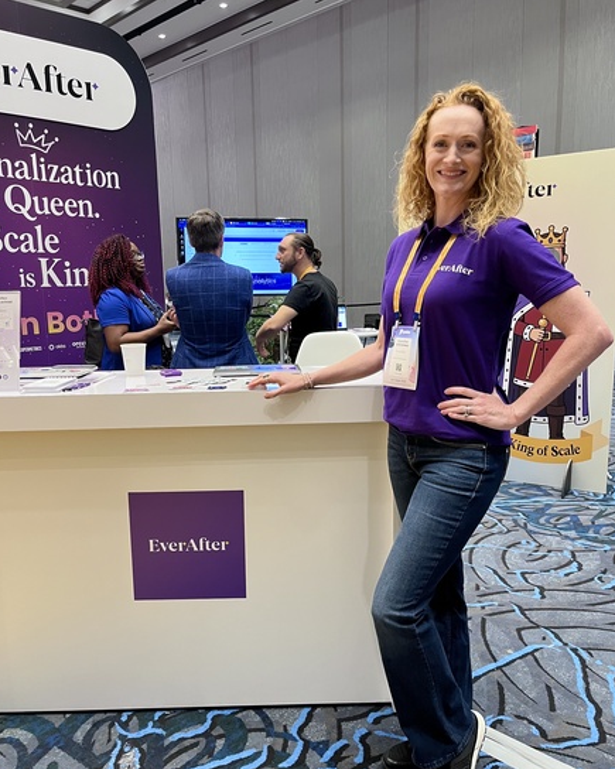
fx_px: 637
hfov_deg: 51.5
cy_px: 400
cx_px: 298
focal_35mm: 28
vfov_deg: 62.2
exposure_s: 1/54
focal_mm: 5.1
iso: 160
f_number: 1.6
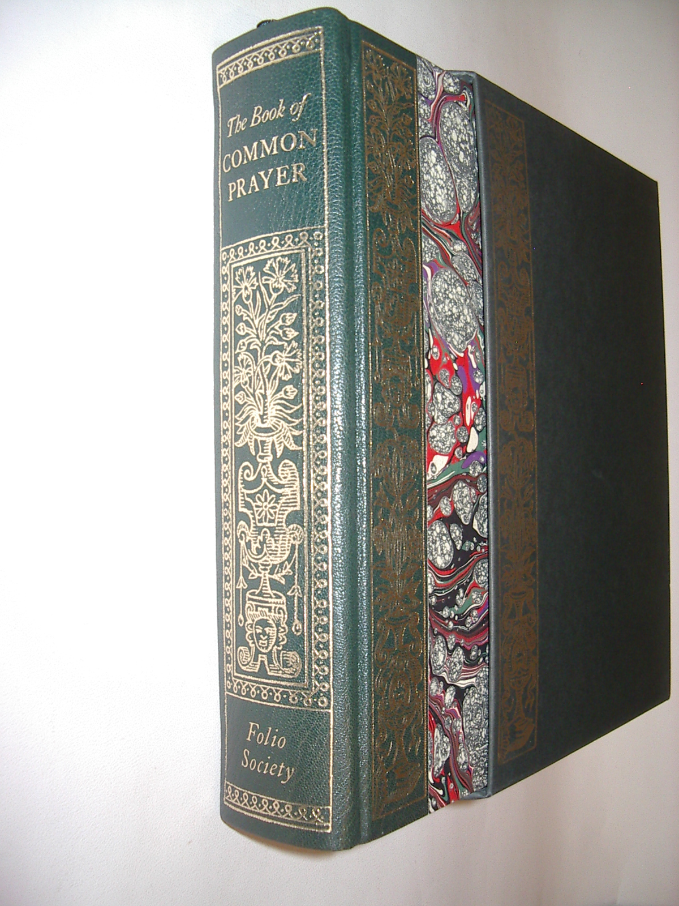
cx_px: 340
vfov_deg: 49.0
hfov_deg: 37.7
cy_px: 453
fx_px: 994
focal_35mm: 38
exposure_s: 1/60
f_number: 2.6
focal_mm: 5.8
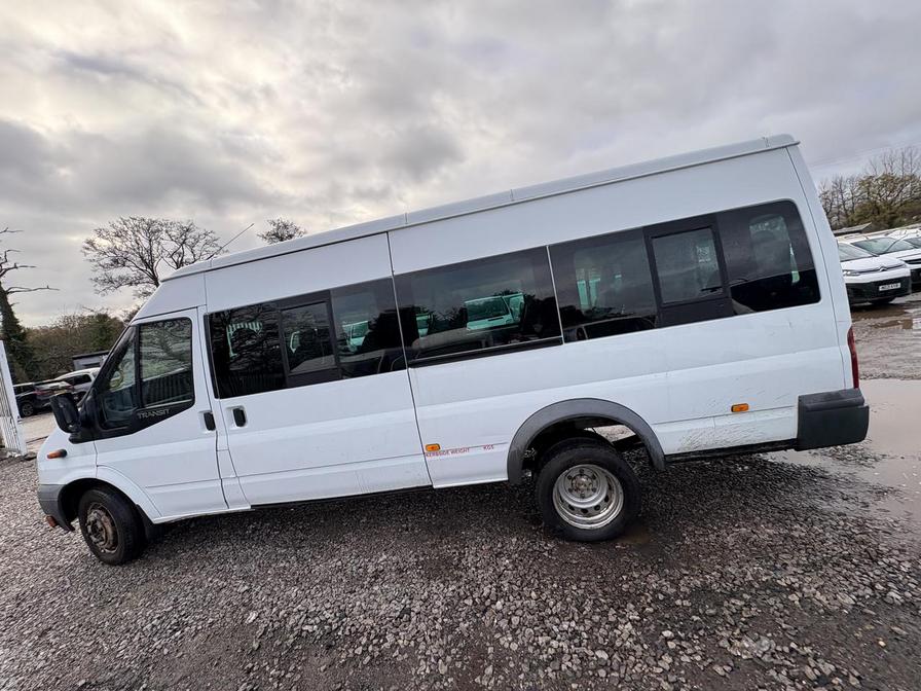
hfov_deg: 102.1
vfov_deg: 85.7
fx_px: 372
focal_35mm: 14
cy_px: 346
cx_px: 460
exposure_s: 1/425
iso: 40
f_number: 2.2
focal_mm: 2.22
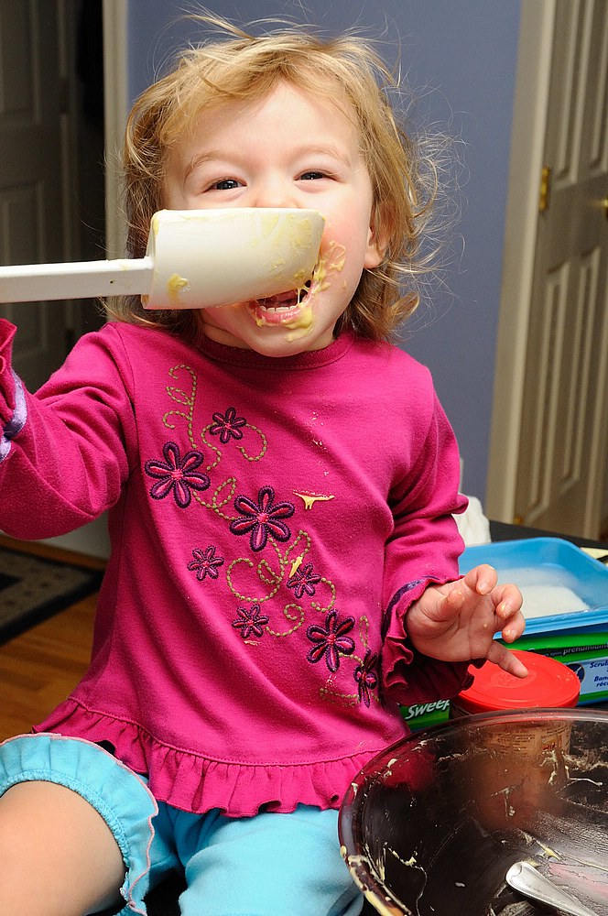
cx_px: 304
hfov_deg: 20.6
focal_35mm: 66
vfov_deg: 30.5
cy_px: 458
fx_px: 1677
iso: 800
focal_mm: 44
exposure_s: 1/200
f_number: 8
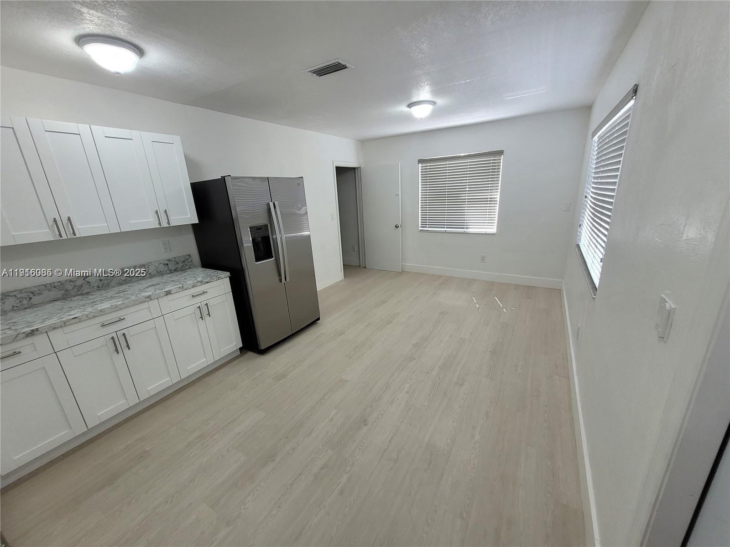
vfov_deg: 89.9
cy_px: 274
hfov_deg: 106.2
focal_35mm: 13
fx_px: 274
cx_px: 365
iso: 125
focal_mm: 1.74
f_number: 2.2
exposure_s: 1/60
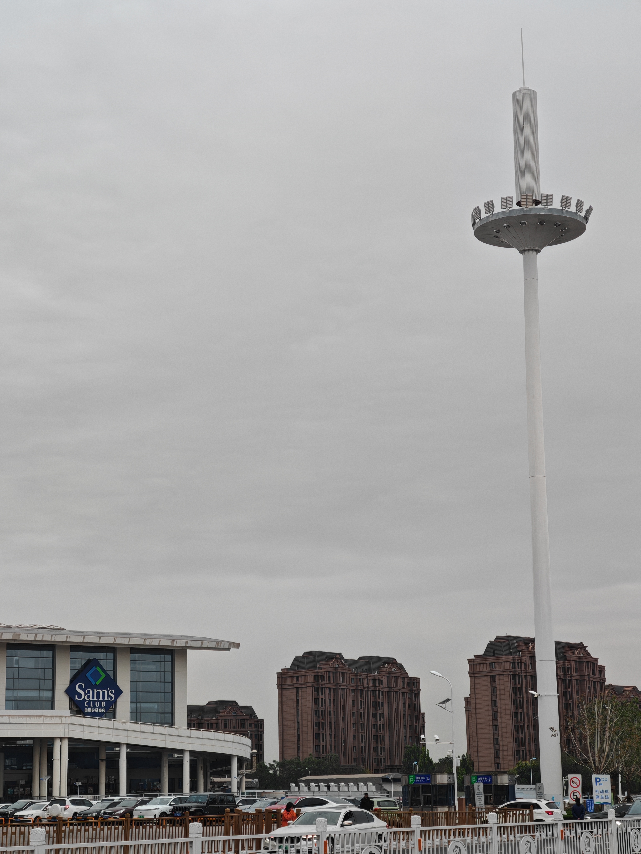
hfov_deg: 21.0
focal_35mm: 70
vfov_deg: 27.8
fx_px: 1728
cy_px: 427
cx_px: 320
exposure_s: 1/180
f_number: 2.4
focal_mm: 8.67
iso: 50
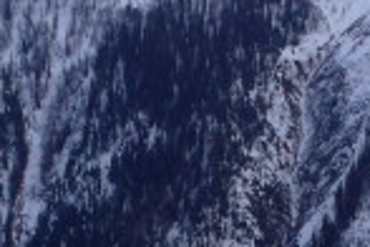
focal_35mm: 198
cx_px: 267
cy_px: 733
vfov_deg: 6.4
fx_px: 2035
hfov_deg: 10.4
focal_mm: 7.4
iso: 100
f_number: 8
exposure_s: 1/500
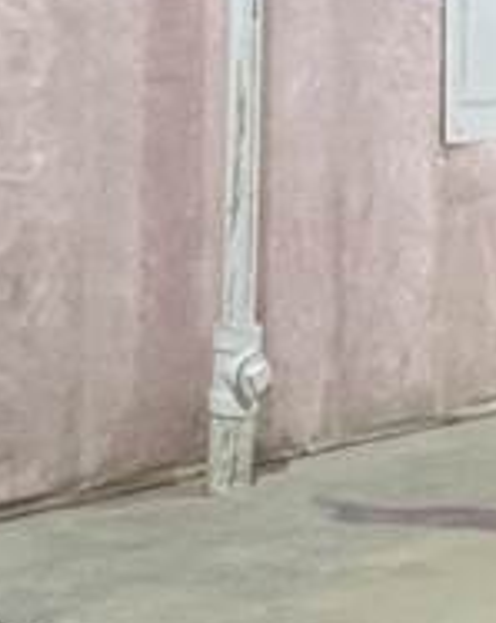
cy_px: 7
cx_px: 320
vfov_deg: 21.3
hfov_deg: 17.6
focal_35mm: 87
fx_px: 1600
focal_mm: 1.57
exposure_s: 1/60
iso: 500
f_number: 1.8
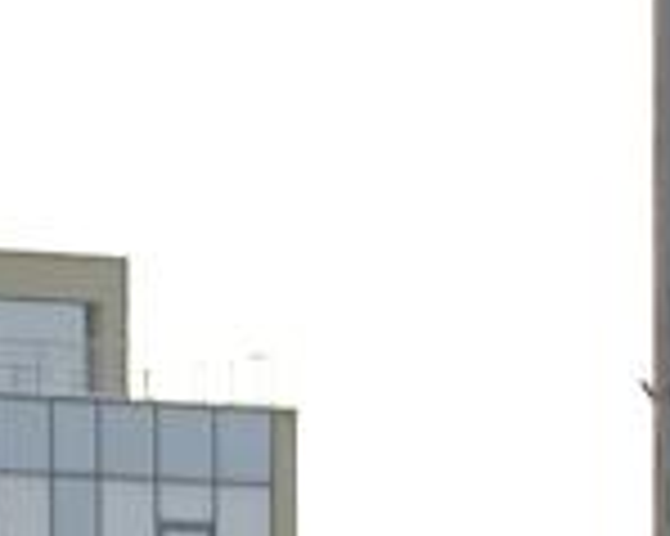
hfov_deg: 2.5
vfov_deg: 2.0
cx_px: -270
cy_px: 1498
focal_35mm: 775
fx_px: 15358
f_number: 4.5
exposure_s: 1/1000
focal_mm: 80
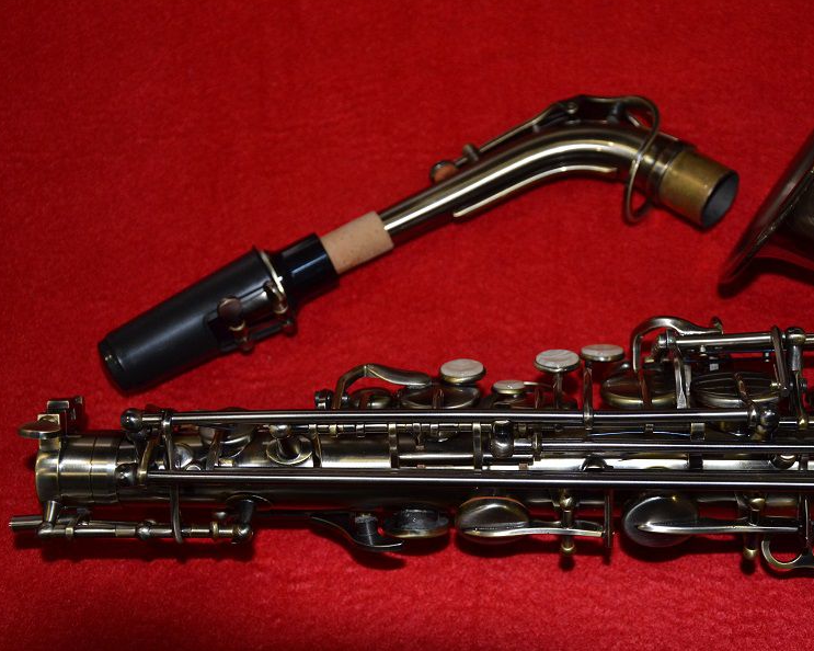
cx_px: 482
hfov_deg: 32.4
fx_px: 1397
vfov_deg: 26.2
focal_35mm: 58
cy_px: 323
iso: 720
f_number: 4.2
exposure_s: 1/60
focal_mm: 34
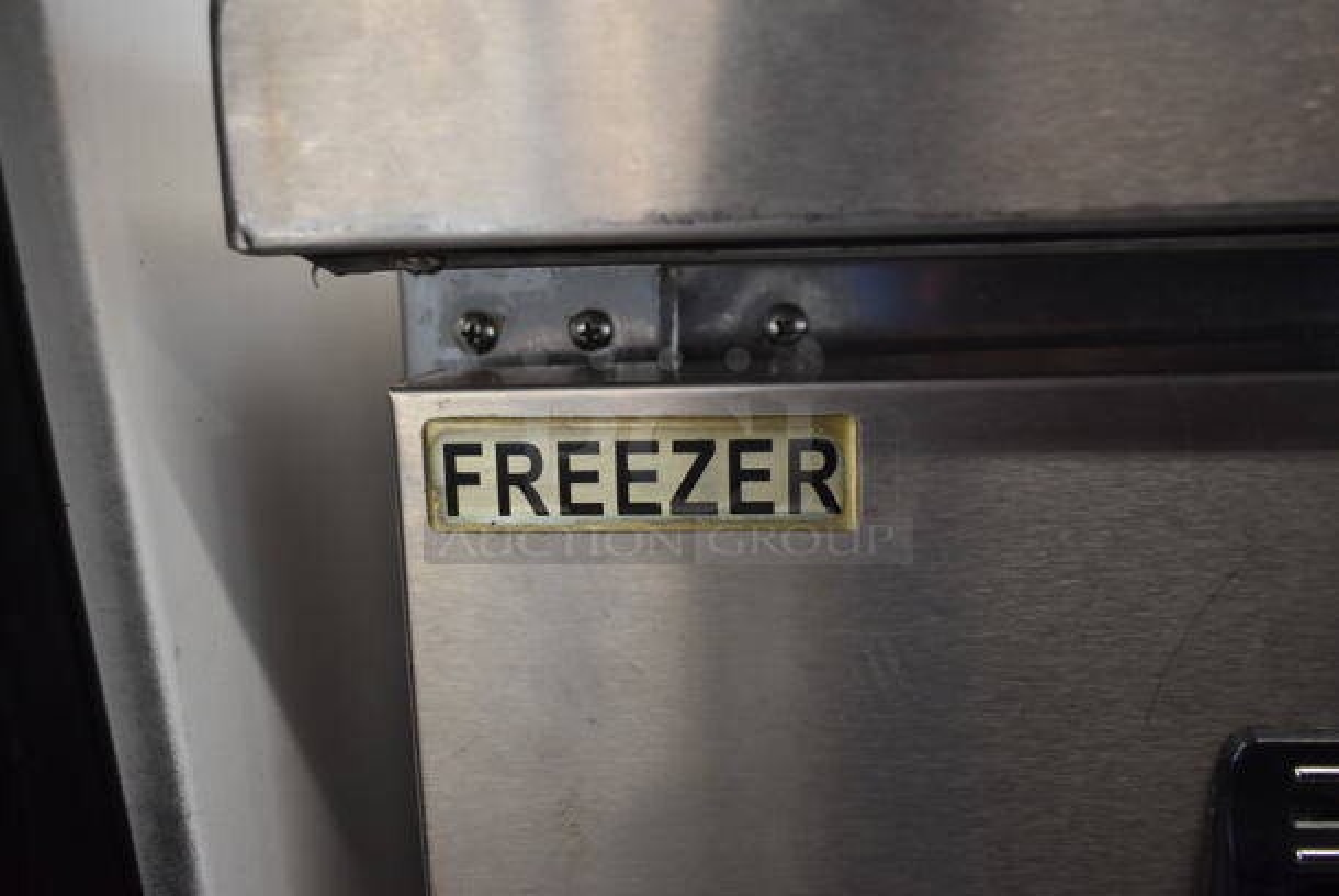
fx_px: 1117
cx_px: 670
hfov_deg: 61.9
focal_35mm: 30
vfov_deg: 43.7
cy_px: 448
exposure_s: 1/60
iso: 1000
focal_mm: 20
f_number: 4
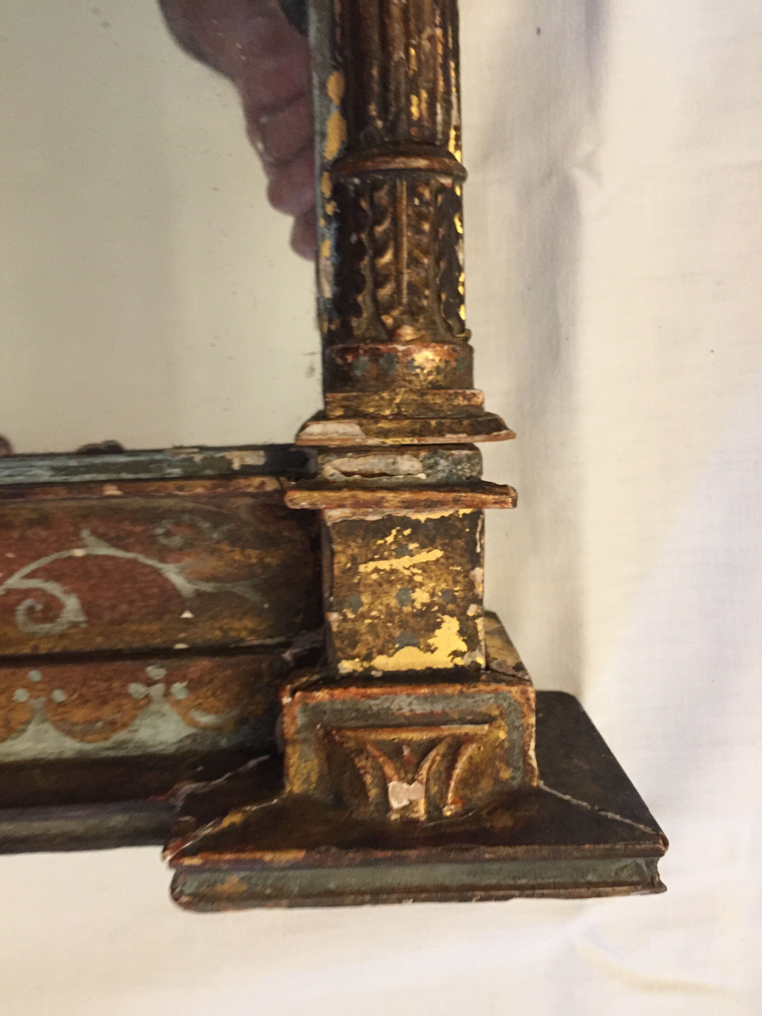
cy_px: 508
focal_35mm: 29
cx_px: 381
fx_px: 851
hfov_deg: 48.2
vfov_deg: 61.7
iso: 250
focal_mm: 4.15
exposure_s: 1/17
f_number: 2.2
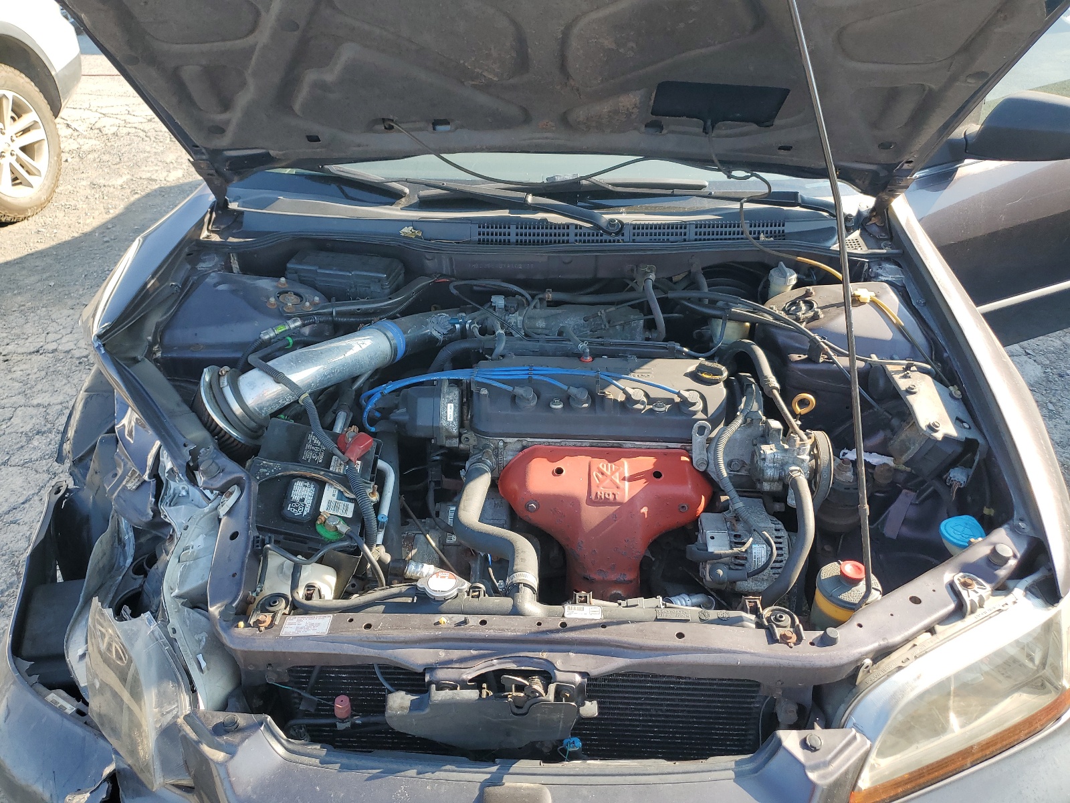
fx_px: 804
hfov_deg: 67.3
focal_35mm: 26
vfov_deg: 53.1
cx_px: 535
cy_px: 402
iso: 50
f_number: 1.5
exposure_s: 1/556
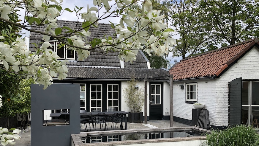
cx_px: 134
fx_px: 240
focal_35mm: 35
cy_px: 97
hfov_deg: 56.6
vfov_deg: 33.4
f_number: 1.8
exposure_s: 1/960
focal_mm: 3.99
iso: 20
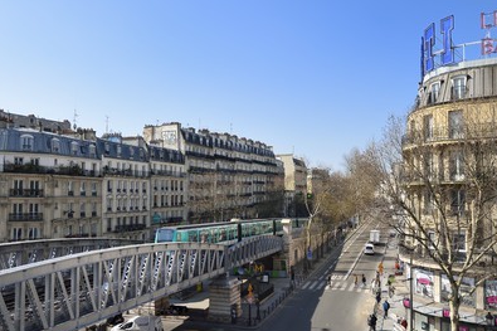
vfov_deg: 41.1
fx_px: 442
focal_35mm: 32
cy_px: 172
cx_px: 257
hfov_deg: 58.7
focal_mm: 30
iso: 200
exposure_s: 1/320
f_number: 10
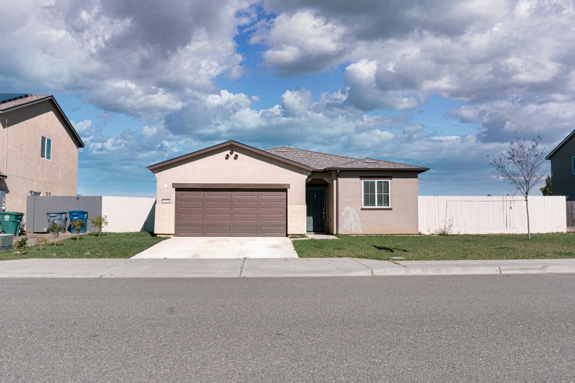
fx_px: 455
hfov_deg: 64.5
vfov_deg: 45.7
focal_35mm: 28
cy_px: 192
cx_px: 288
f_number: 11
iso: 100
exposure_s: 1/800
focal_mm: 19
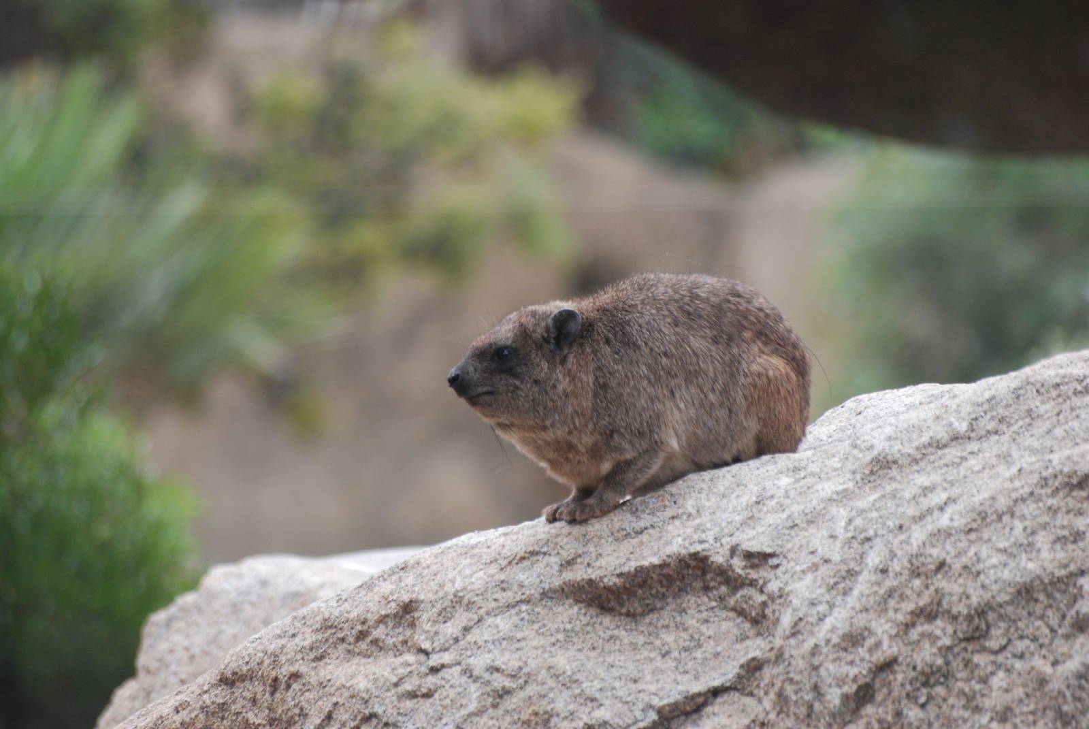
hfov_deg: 4.6
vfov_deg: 3.1
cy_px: 364
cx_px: 544
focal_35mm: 450
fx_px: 13628
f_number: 5.6
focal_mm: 300
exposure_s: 1/400
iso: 400
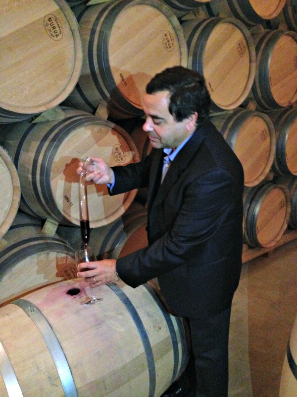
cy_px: 198
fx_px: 378
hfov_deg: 42.9
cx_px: 148
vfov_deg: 55.4
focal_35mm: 33
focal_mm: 4.12
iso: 800
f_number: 2.4
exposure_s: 1/15
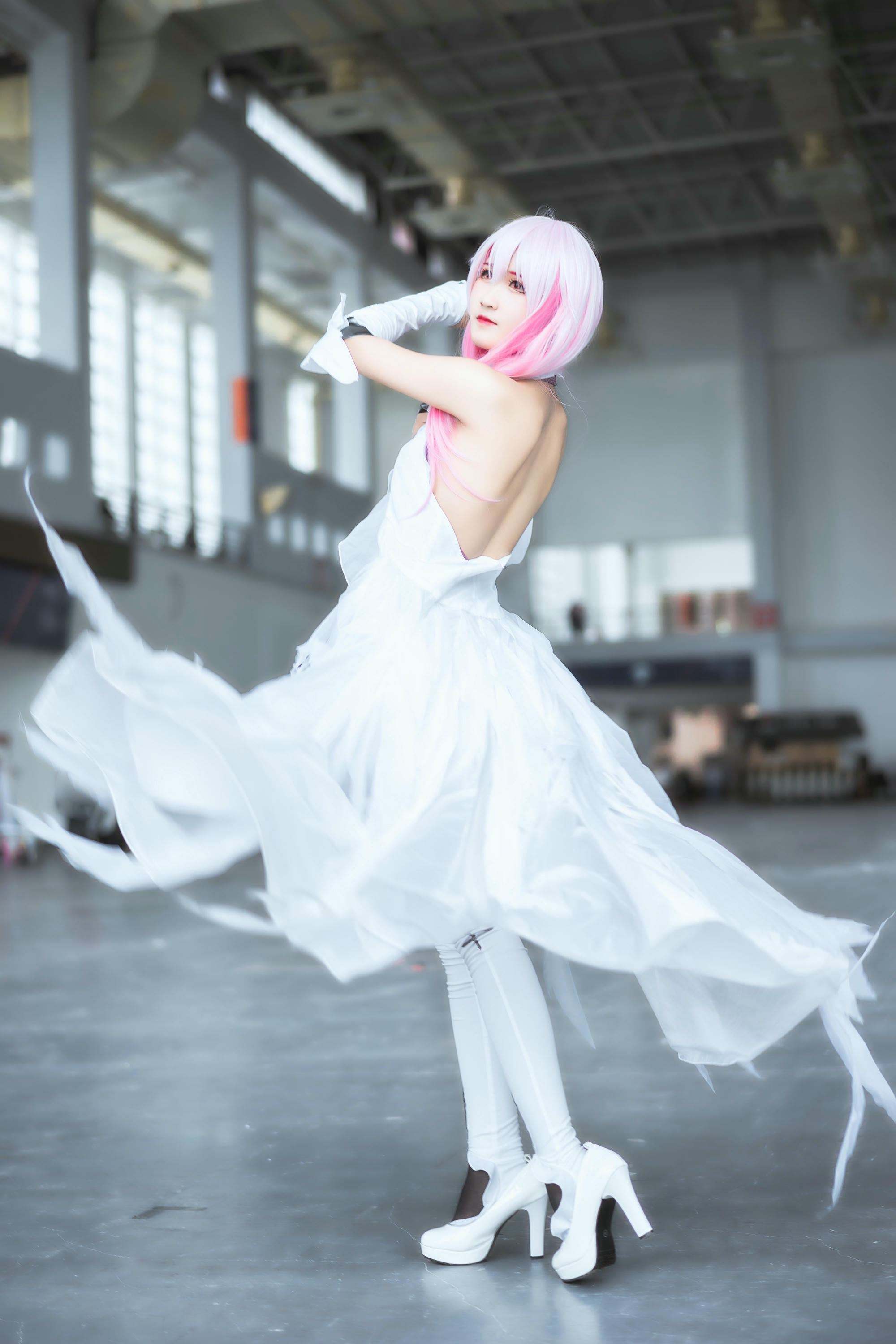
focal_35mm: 55
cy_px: 672
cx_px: 448
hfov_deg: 24.6
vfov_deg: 36.2
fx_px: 2053
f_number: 2
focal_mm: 55
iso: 100
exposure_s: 1/80
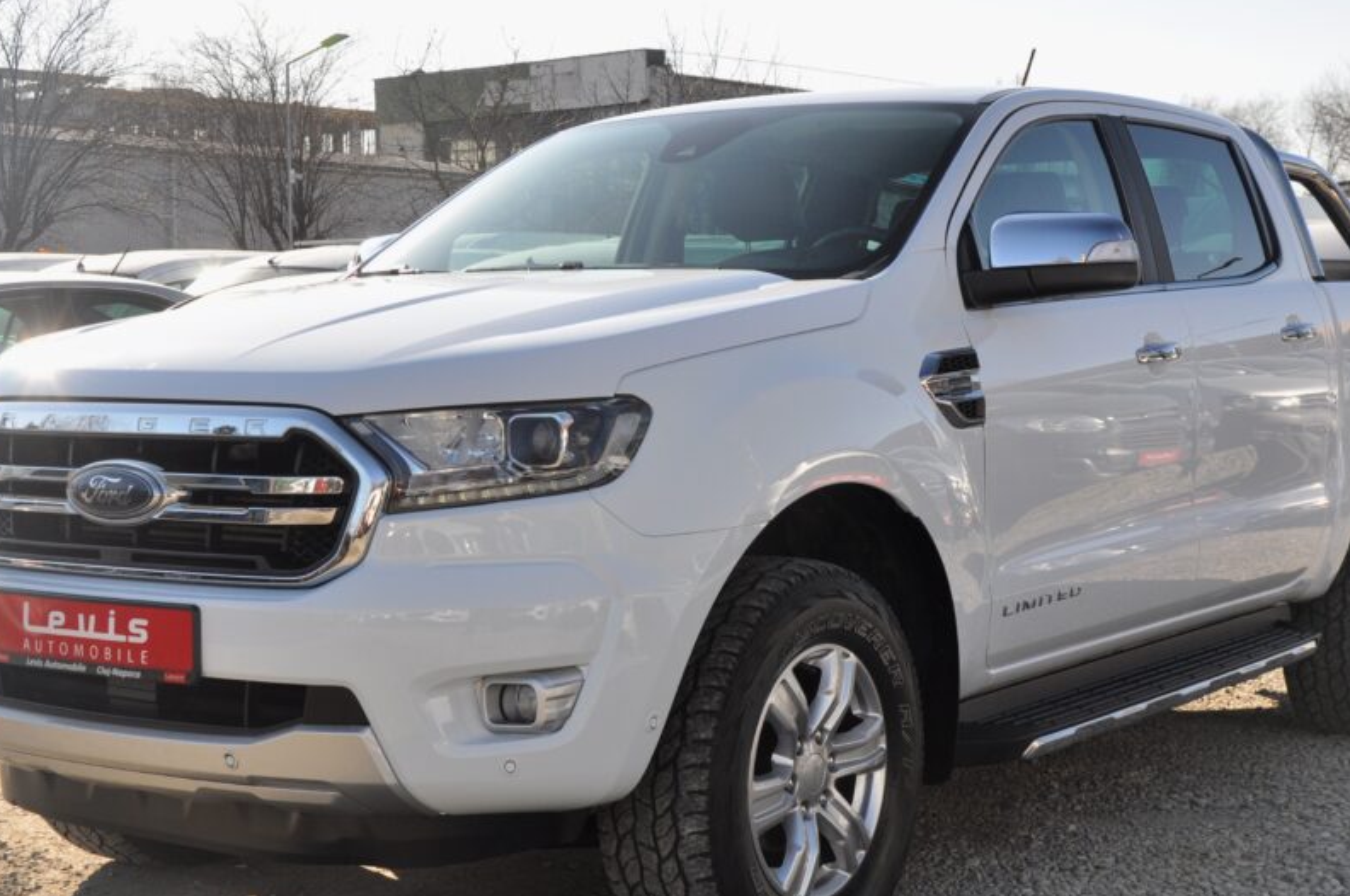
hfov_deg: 32.4
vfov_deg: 21.8
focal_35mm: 62
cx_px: 684
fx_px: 2321
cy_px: 424
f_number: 9
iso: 400
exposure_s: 1/250
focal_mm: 32
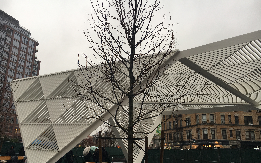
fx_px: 221
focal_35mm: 31
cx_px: 130
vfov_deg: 40.5
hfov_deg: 61.2
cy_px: 95
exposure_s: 1/60
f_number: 2.2
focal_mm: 4.15
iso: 25
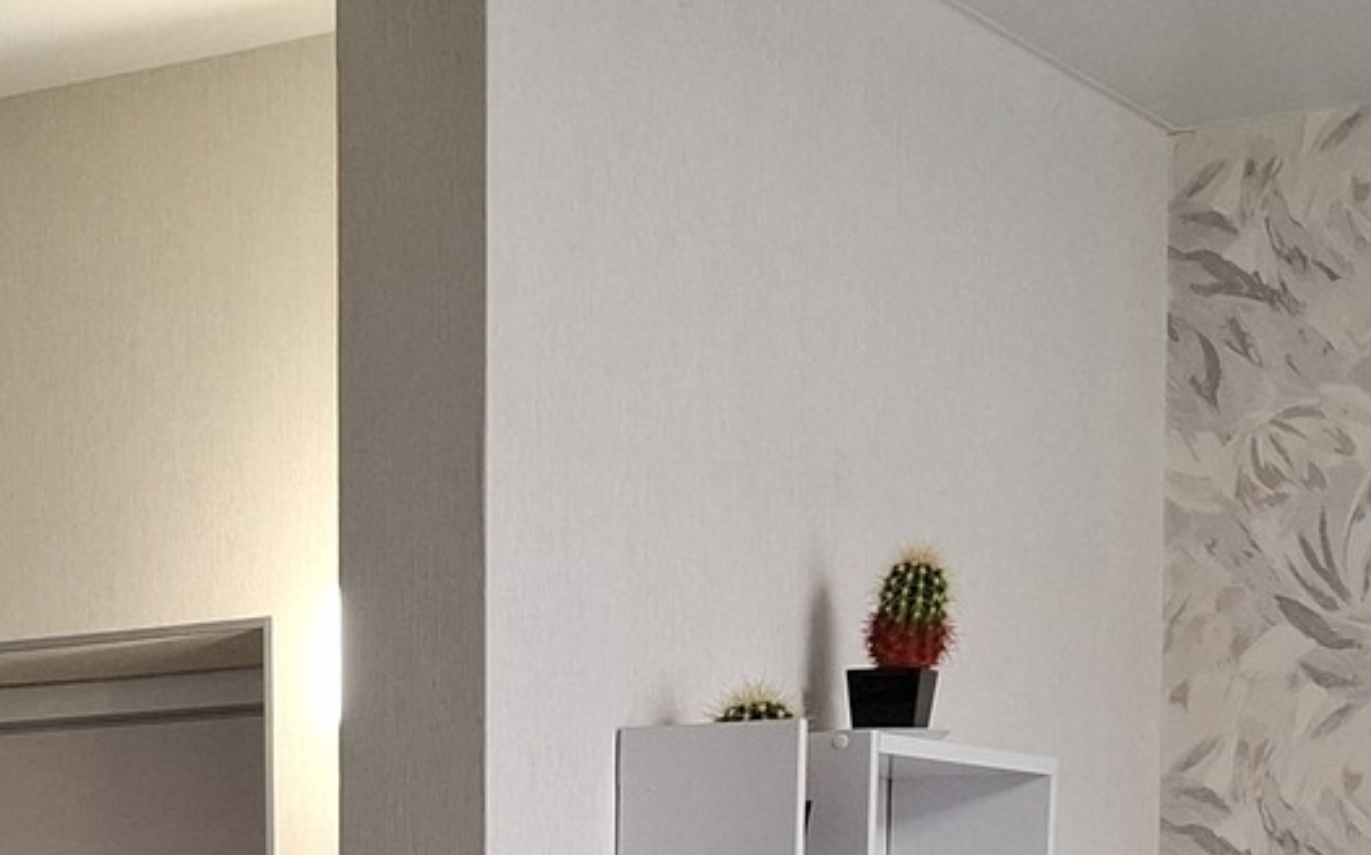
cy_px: 1322
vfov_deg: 12.9
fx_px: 3547
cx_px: -300
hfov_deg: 20.4
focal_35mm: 95
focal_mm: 5.54
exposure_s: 1/100
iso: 250
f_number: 1.8
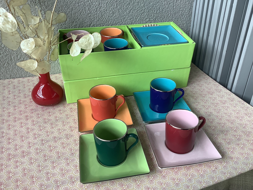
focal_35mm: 31
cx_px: 126
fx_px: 227
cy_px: 95
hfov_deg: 58.4
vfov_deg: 45.4
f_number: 2.4
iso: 100
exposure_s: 1/120
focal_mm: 3.3
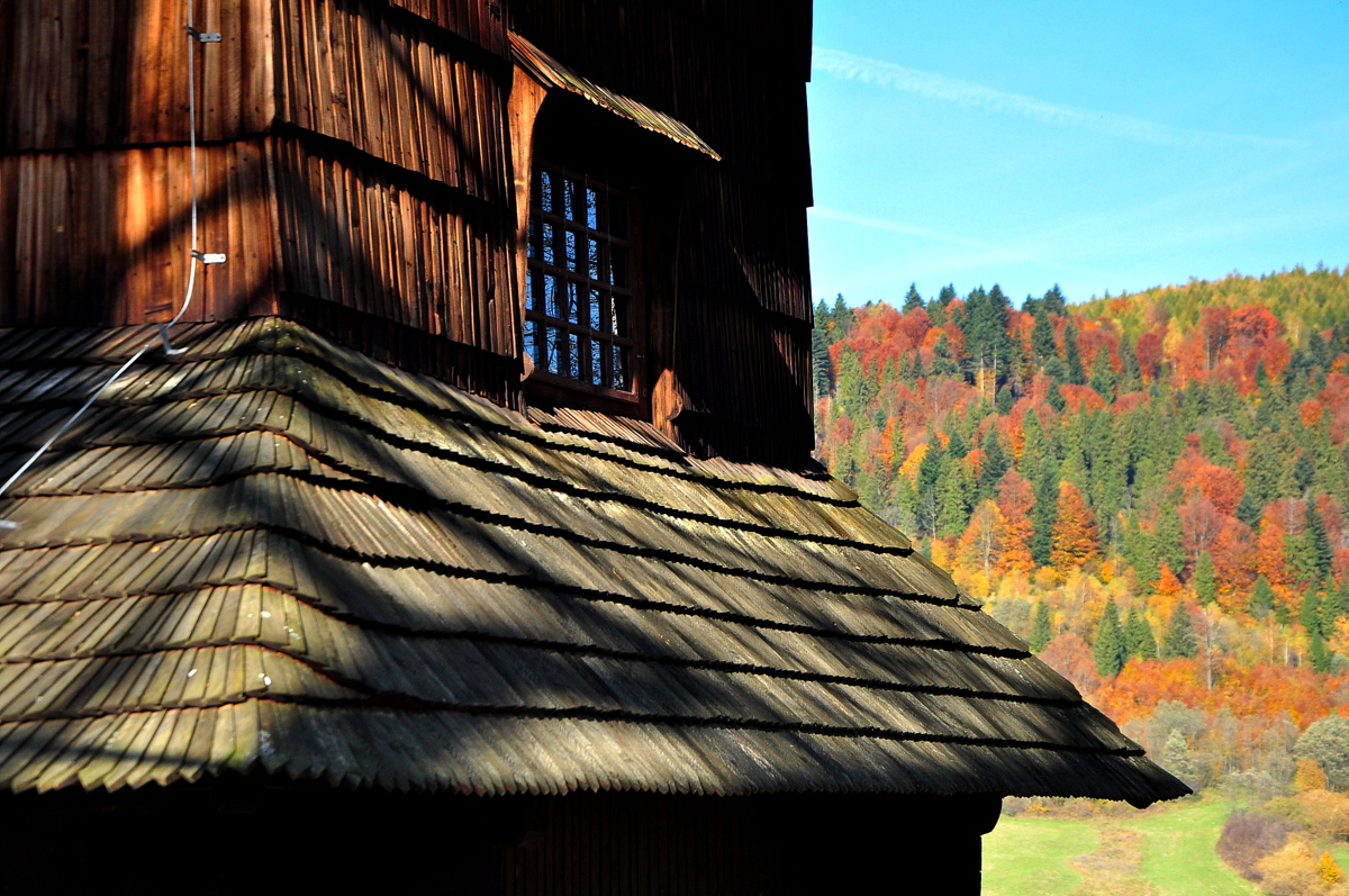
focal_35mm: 135
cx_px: 674
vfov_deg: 10.1
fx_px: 5053
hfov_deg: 15.2
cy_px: 448
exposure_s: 1/640
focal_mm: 90
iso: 400
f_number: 6.3
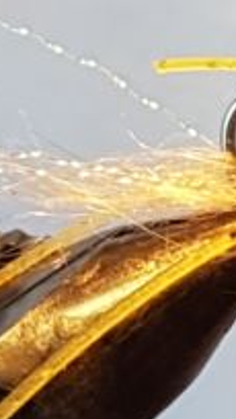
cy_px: 210
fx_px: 555
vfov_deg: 41.3
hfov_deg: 22.0
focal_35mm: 50
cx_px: 289
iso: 100
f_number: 1.7
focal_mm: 4.2
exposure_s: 1/100
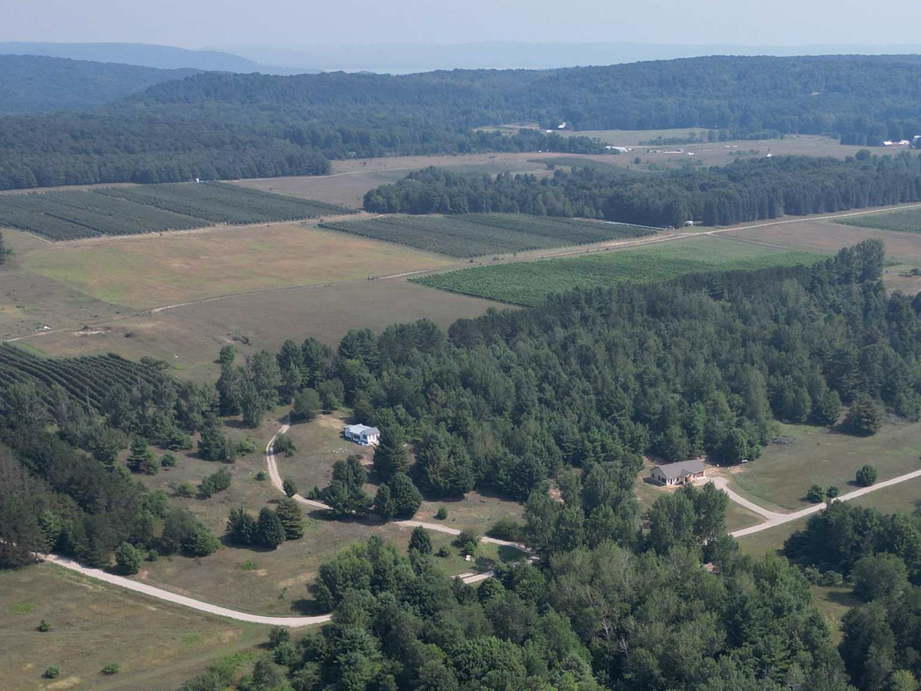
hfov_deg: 39.4
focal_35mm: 48
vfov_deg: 28.6
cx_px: 575
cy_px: 667
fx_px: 1277
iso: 110
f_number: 1.7
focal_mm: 6.72
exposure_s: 1/2500
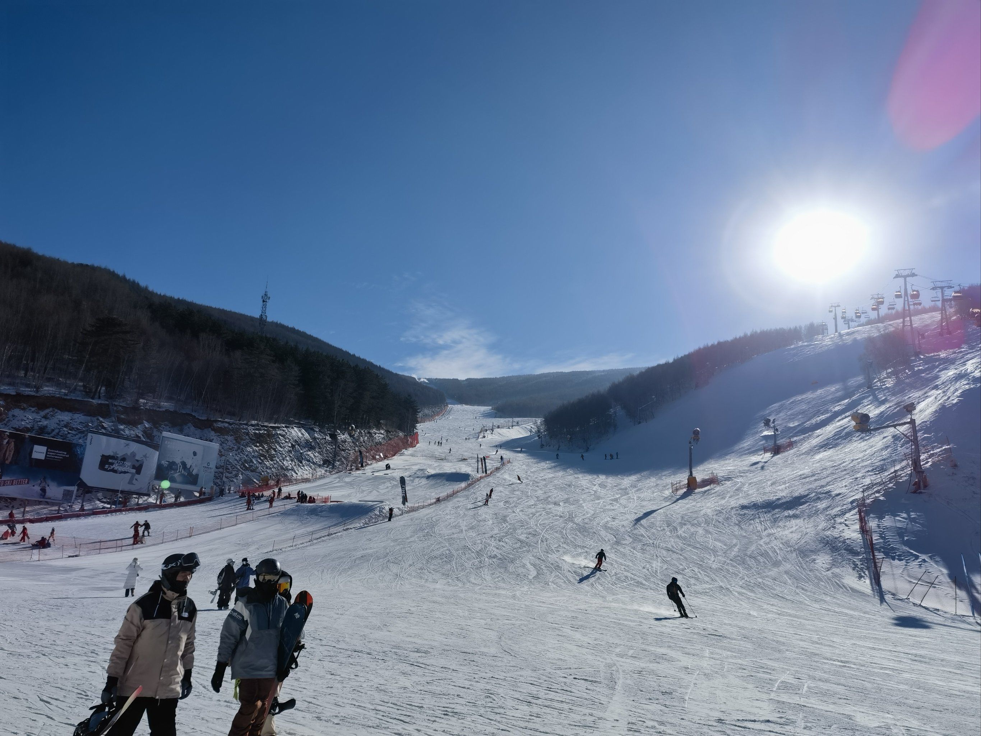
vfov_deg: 51.4
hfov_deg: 65.3
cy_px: 368
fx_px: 765
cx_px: 490
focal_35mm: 27
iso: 50
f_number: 1.9
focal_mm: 6.67
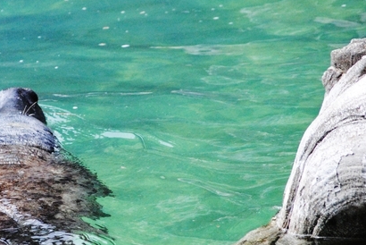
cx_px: 22
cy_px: 187
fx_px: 4018
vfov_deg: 3.5
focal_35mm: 395
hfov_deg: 5.2
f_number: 5.6
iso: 1600
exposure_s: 1/1600
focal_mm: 135
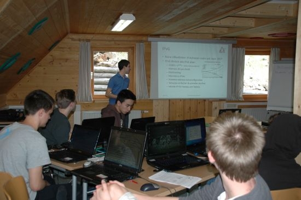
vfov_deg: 34.2
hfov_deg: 49.6
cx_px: 150
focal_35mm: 39
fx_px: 326
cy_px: 100
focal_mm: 26
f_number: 4
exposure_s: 1/60
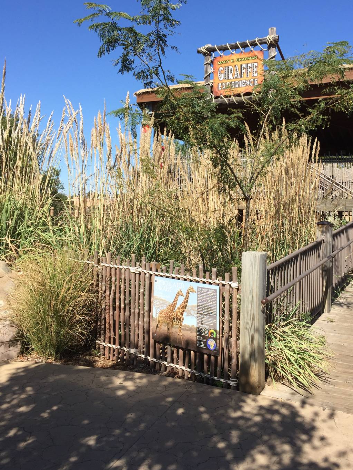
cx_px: 202
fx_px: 462
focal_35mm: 34
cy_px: 209
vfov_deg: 53.8
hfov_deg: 41.7
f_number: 2.2
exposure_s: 1/1582
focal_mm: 4.15
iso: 32
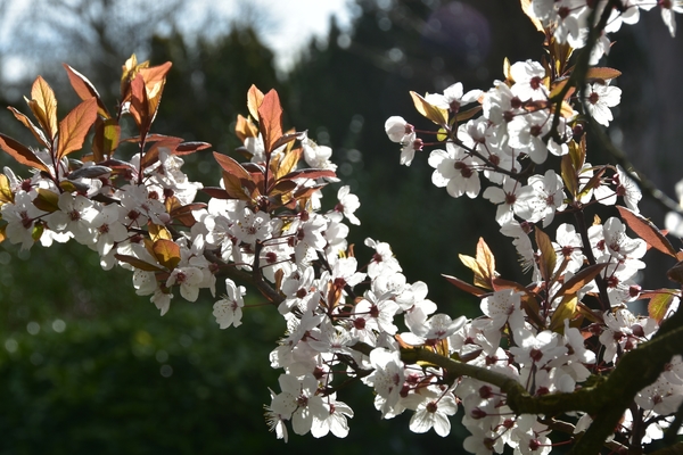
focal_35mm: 123
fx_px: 2333
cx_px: 342
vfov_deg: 11.1
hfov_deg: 16.7
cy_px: 228
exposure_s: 1/125
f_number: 11
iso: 140
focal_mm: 82
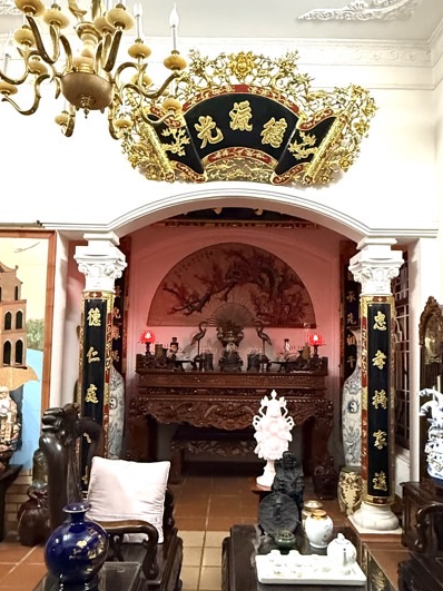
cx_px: 227
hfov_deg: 51.3
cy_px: 332
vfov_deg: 65.1
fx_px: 461
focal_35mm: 27
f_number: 2.2
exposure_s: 1/50
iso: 1000
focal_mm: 2.22
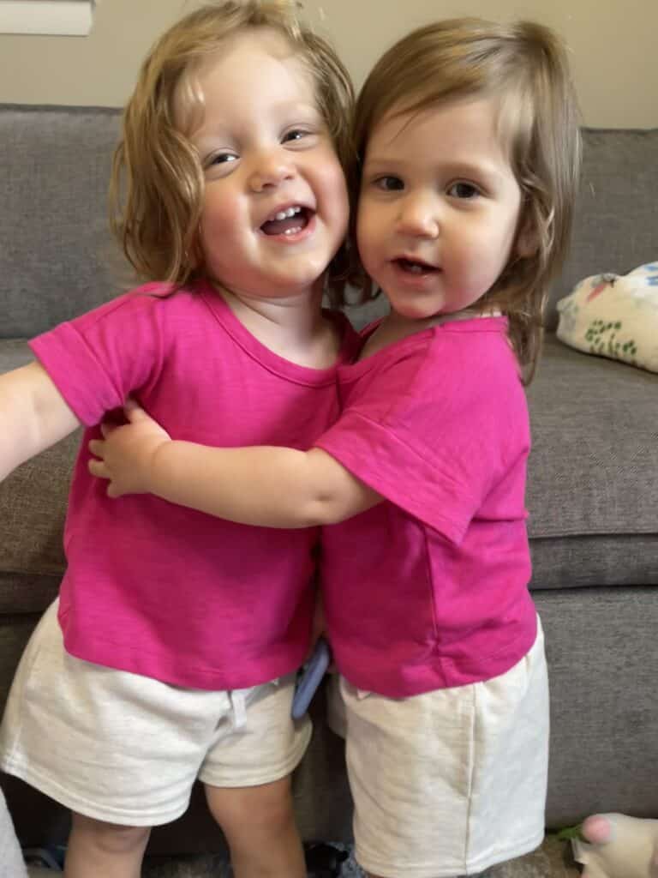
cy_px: 439
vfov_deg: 67.3
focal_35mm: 26
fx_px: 659
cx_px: 329
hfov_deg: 53.1
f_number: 1.6
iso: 160
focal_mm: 4.2
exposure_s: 1/60
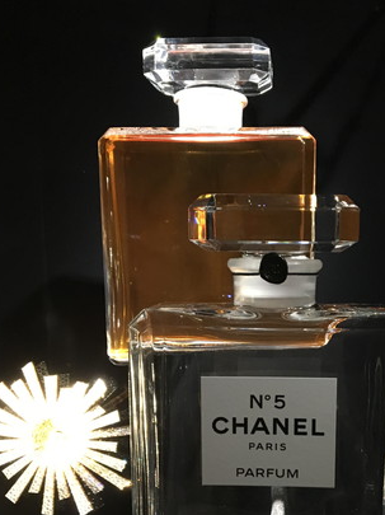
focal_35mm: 43
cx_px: 269
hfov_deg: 33.1
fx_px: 639
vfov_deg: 42.8
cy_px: 371
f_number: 2.2
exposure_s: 1/15
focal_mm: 4.15
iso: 200
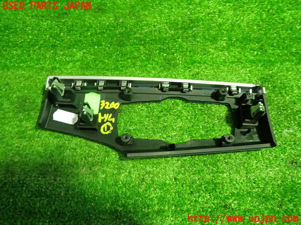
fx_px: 261
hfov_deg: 60.0
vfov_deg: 46.8
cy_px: 112
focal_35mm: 30
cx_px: 150
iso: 400
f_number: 2.3
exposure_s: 1/30
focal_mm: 5.4
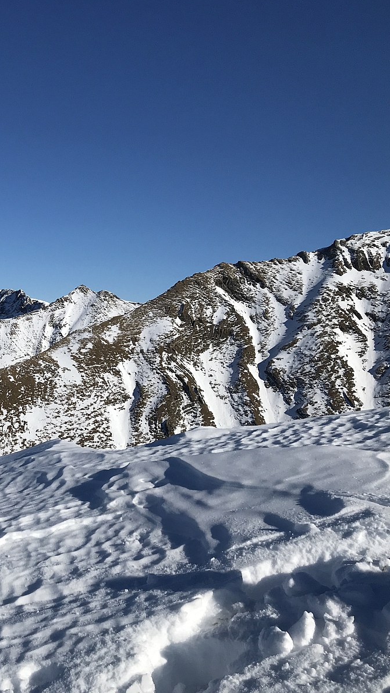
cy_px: 344
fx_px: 753
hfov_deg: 27.2
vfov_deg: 49.4
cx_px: -10
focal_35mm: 41
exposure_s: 1/8000
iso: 25
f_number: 1.8
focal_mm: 3.99
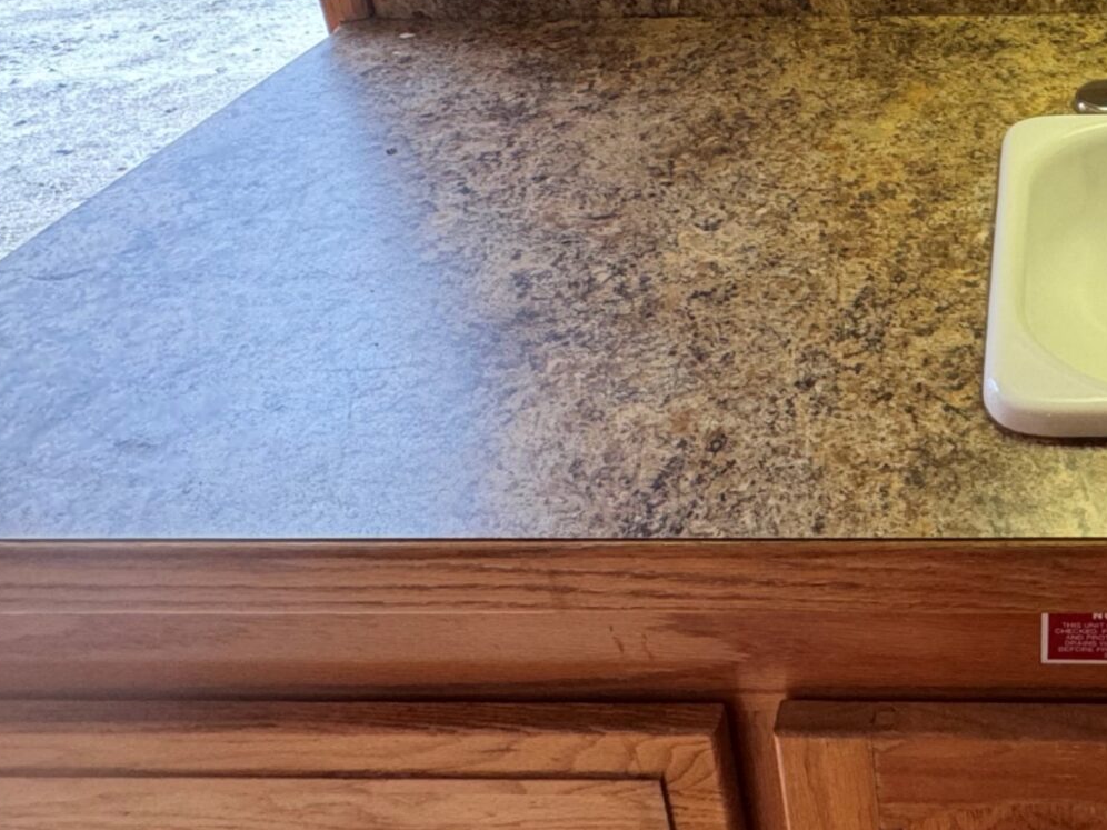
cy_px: 57
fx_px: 1151
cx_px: 1050
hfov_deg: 45.2
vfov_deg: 36.7
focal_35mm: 36
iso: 160
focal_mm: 2.22
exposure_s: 1/99
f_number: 2.2
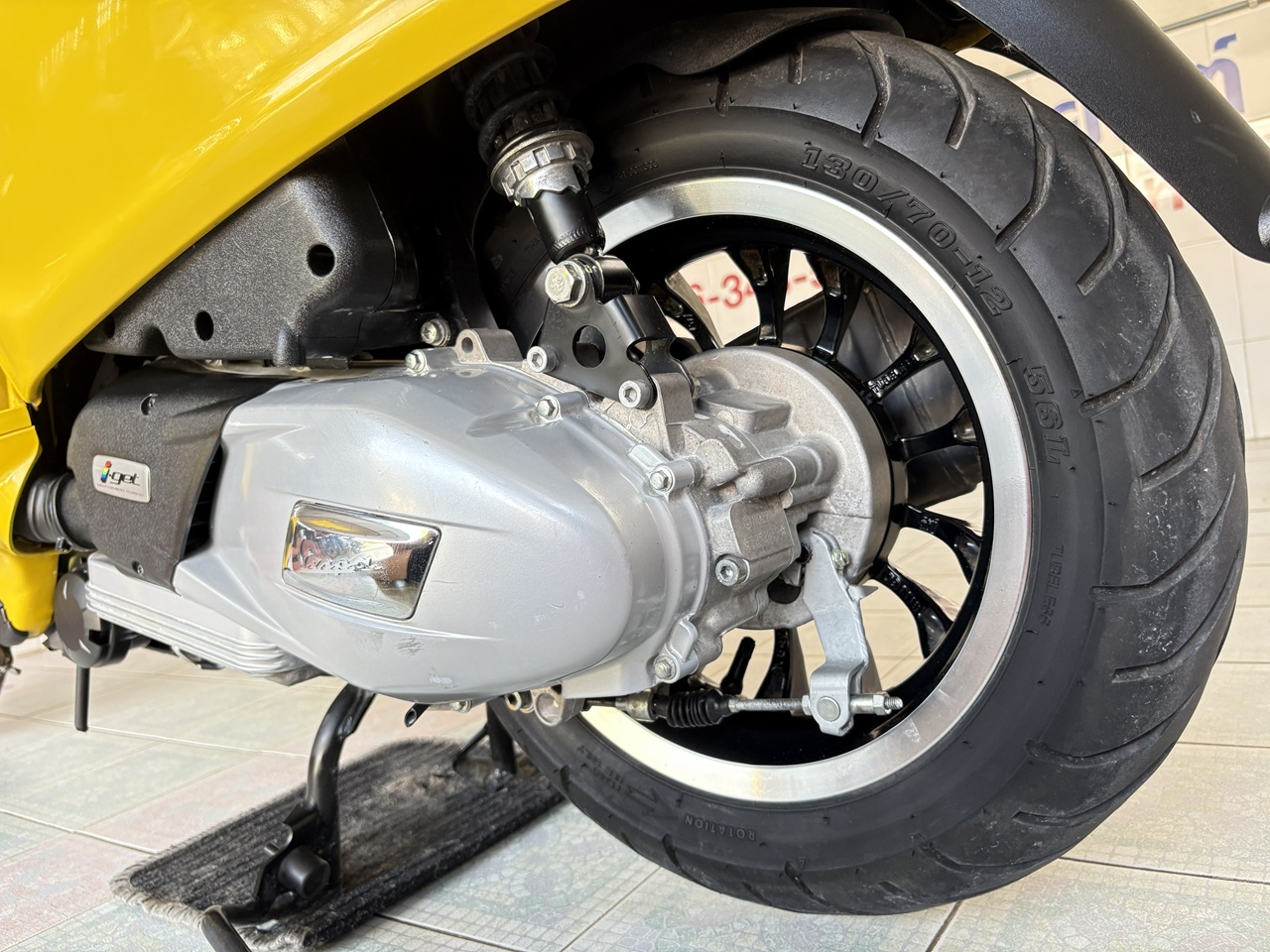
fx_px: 954
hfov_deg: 67.3
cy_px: 476
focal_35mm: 26
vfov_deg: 53.1
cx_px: 635
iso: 160
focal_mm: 5.96
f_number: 1.6
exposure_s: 1/60
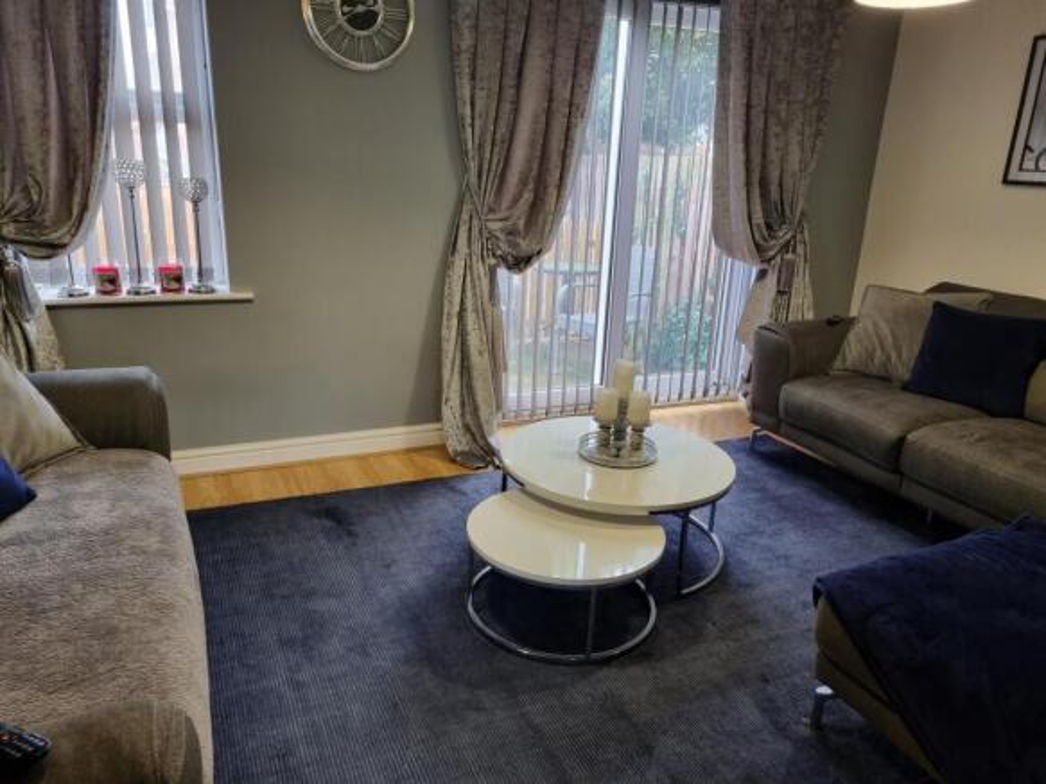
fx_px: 785
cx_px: 523
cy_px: 392
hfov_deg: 67.3
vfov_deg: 53.0
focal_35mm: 26
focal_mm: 5.4
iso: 160
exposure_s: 1/50
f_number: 1.8
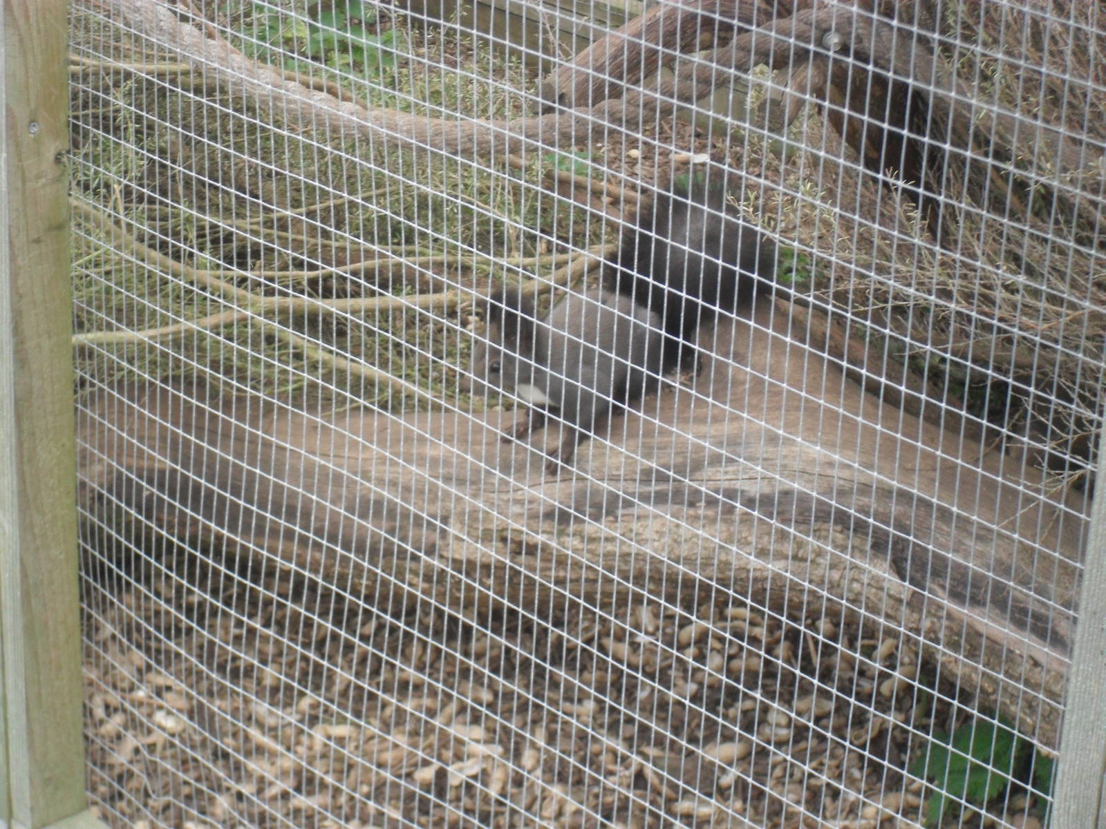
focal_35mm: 105
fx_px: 3355
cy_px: 414
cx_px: 553
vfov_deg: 14.1
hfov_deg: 18.7
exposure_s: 1/45
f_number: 5.8
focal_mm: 18.9
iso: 200
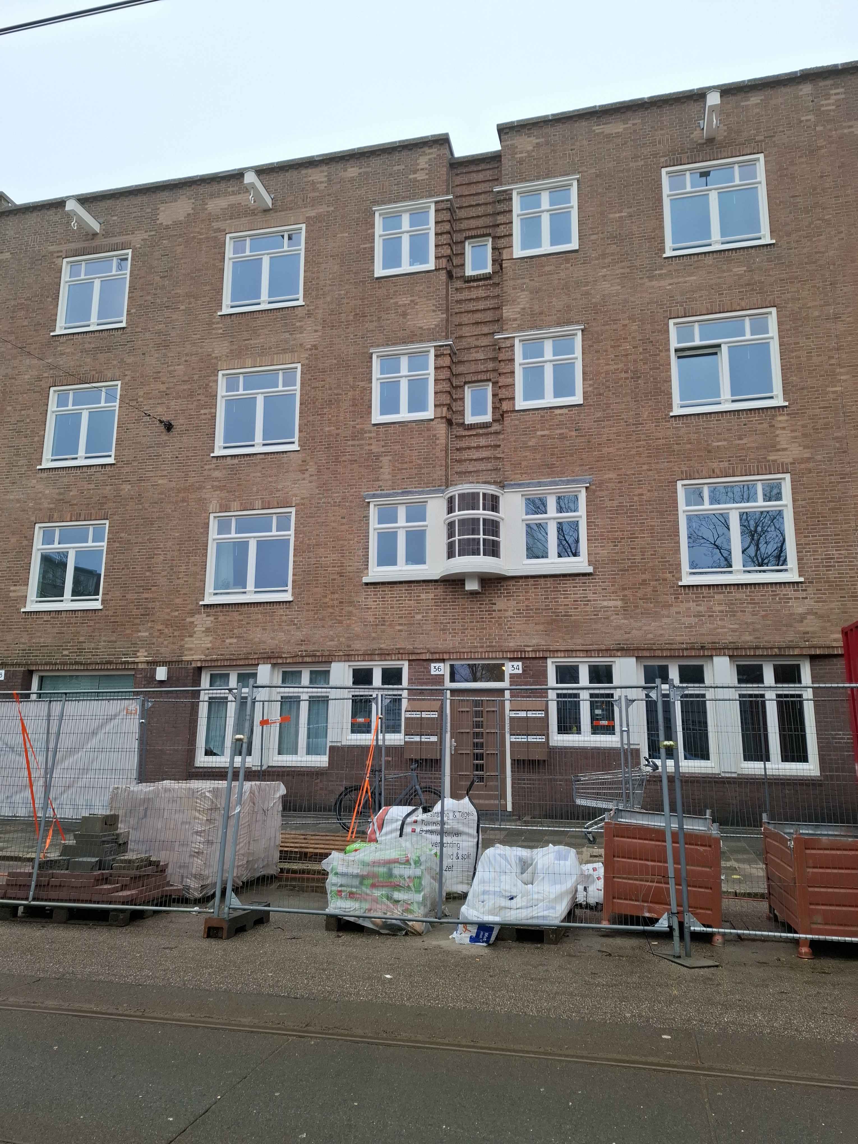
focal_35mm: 23
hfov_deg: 58.9
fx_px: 760
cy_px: 572
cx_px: 429
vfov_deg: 73.9
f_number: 1.8
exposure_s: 1/200
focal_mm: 5.54
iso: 50
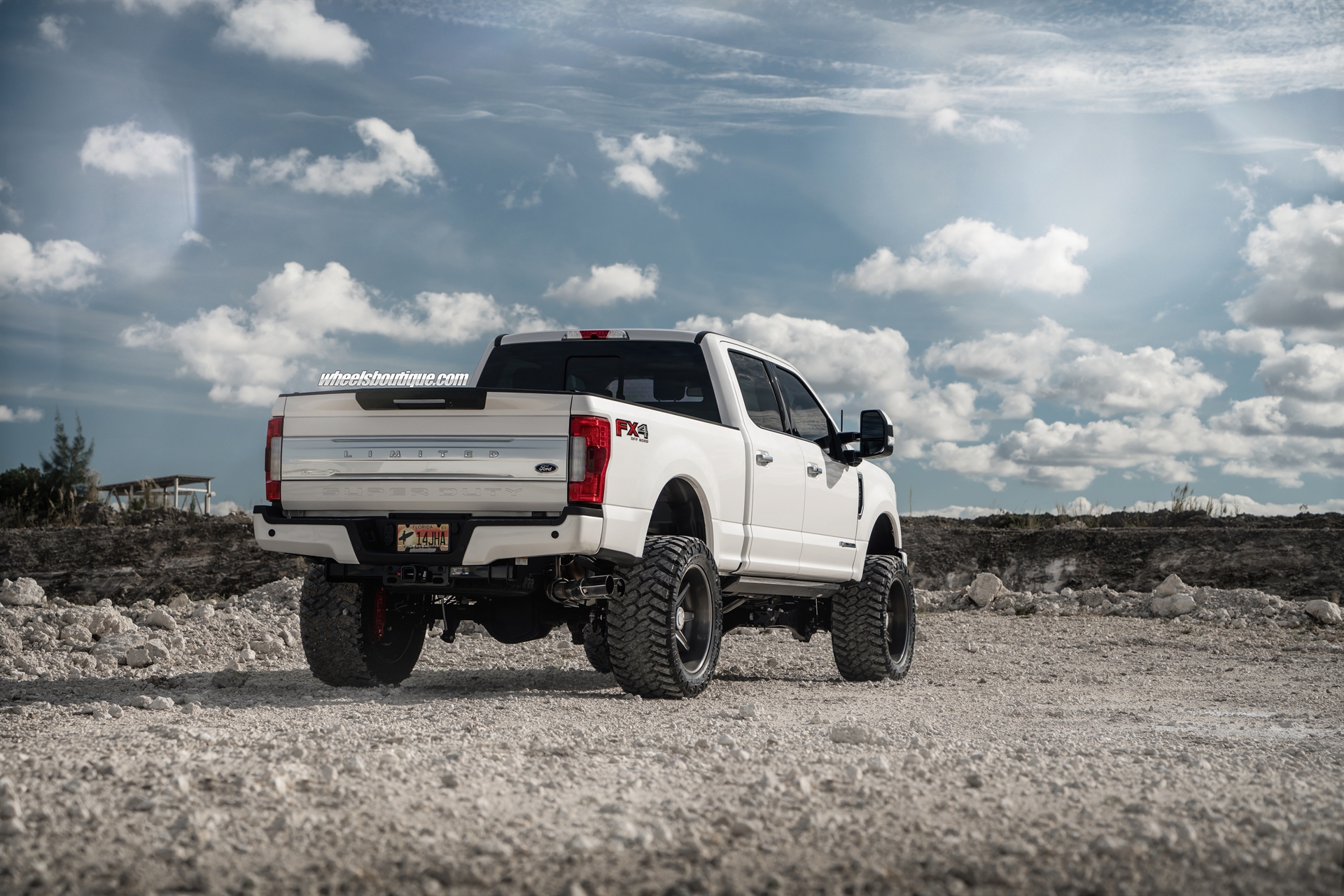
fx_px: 2613
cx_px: 672
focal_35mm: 70
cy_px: 448
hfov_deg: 28.8
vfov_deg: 19.5
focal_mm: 70
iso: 100
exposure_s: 1/400
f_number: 6.3
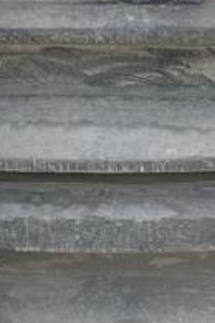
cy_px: 103
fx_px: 994
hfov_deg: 12.3
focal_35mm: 111
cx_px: 137
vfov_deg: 18.4
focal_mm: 4.25
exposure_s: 1/360
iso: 25
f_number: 1.8
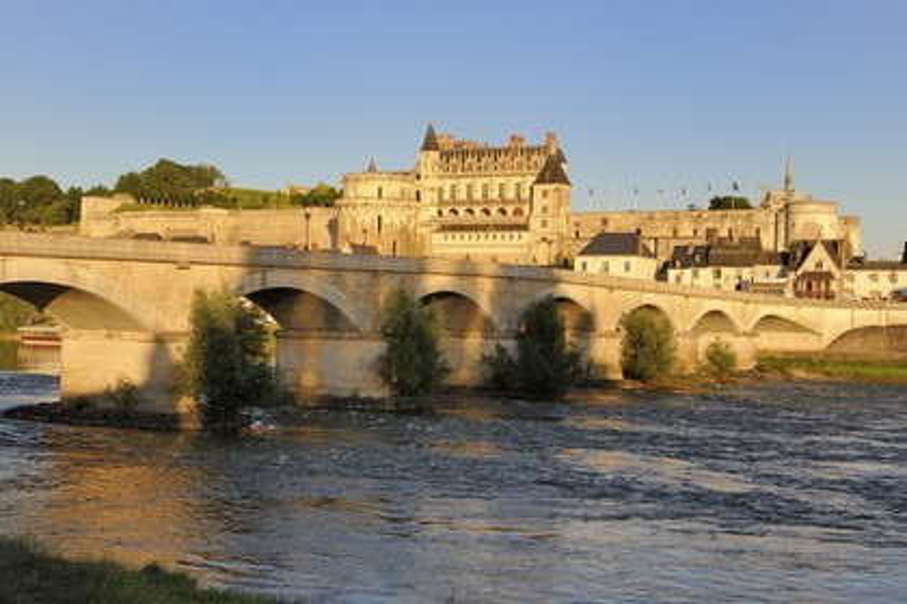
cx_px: 454
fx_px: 1310
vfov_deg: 26.0
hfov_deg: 38.2
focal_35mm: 52
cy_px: 302
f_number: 11
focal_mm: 52
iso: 200
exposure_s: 1/160
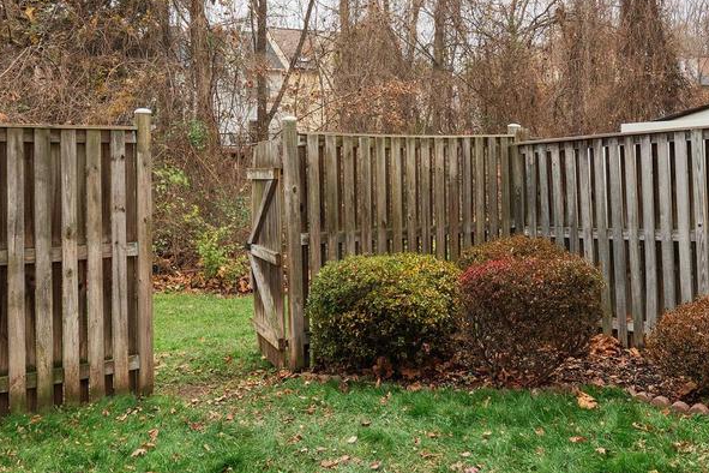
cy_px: 146
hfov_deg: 49.4
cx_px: 396
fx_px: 768
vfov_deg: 33.8
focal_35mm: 39
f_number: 8
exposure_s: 1/200
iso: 1250
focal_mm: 16
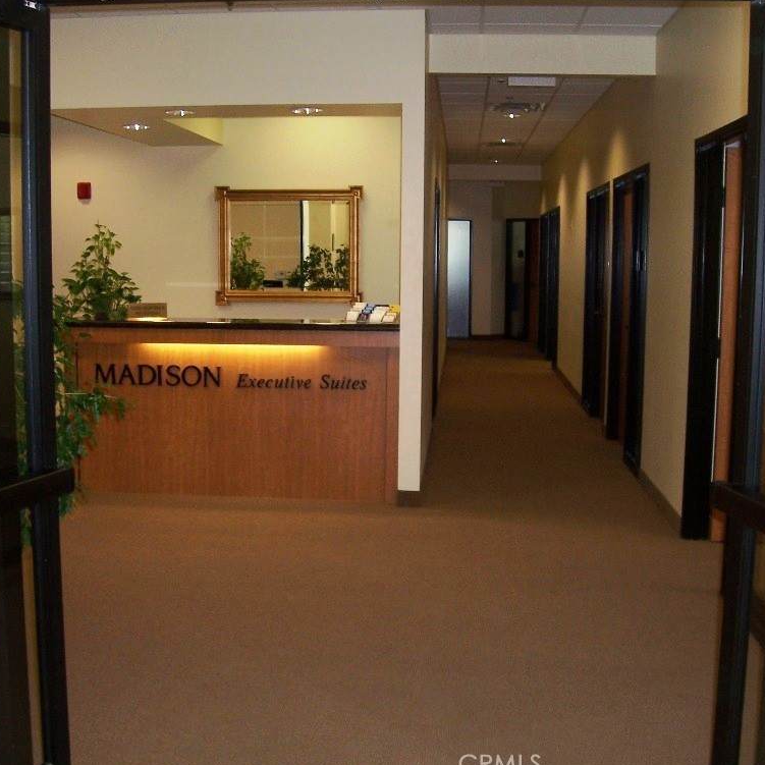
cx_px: 392
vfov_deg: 40.9
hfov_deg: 40.9
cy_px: 387
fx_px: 1025
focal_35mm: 41
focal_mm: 5.6
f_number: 2.7
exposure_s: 1/60
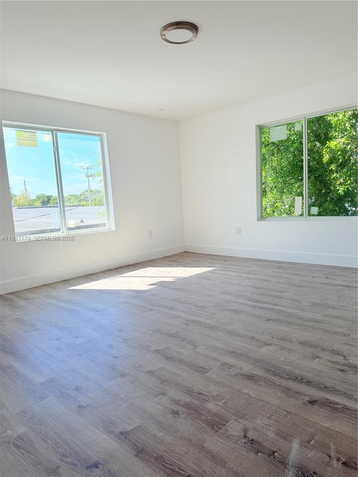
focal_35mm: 24
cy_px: 238
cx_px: 179
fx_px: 331
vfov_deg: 71.6
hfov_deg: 56.8
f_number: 1.78
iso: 100
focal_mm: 6.76
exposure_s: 1/1727
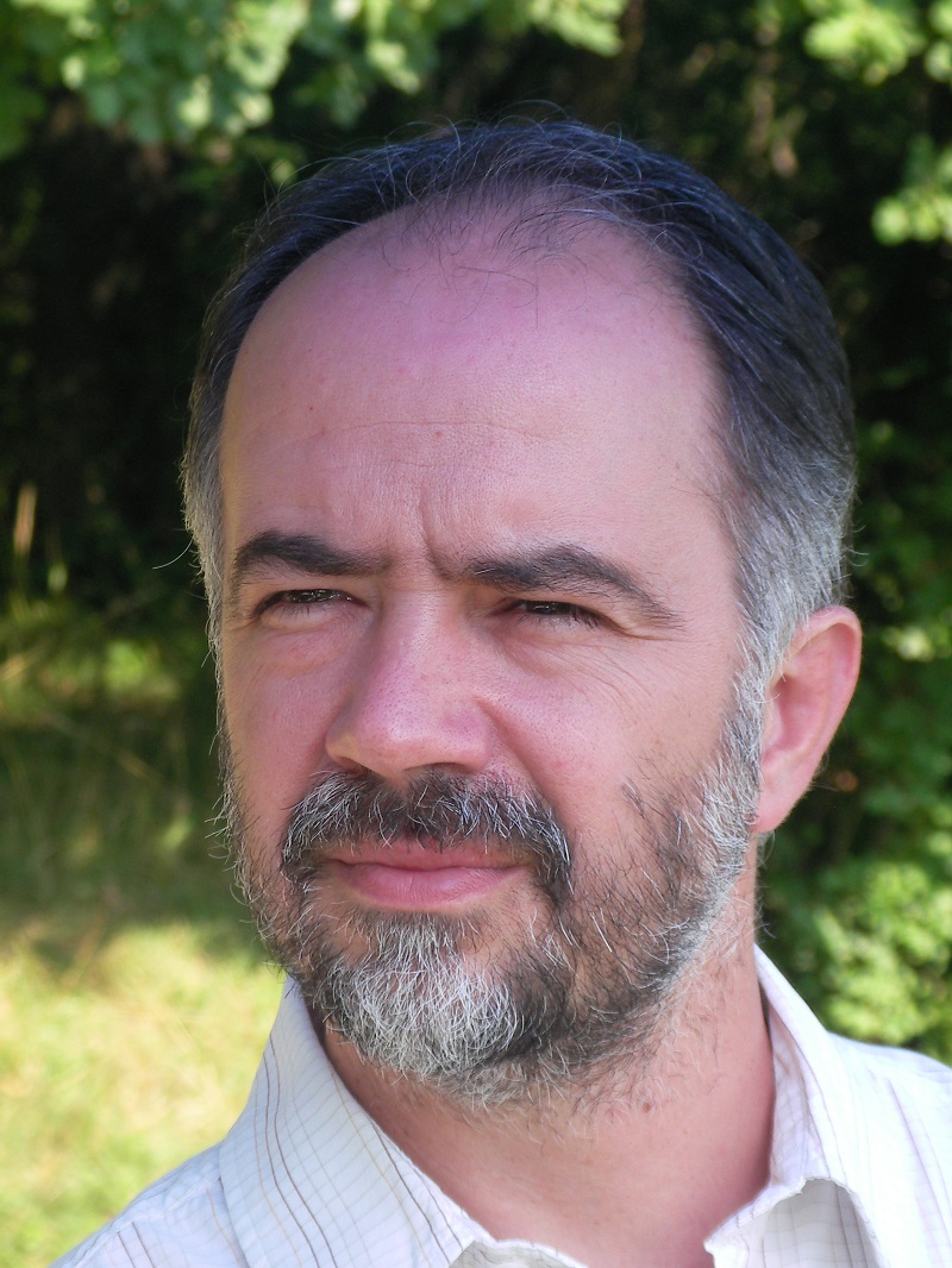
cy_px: 634
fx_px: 6011
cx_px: 476
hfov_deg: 9.1
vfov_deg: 12.0
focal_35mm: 164
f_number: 4.4
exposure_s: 1/155
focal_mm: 25
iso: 50
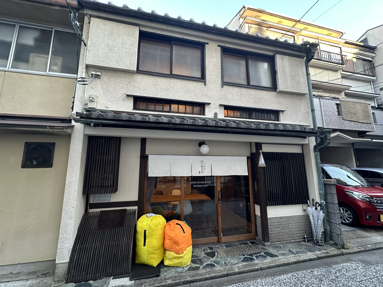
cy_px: 144
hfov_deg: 102.1
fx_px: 155
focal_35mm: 14
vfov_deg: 85.7
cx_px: 192
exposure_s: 1/99
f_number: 2.2
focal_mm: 2.22
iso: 100
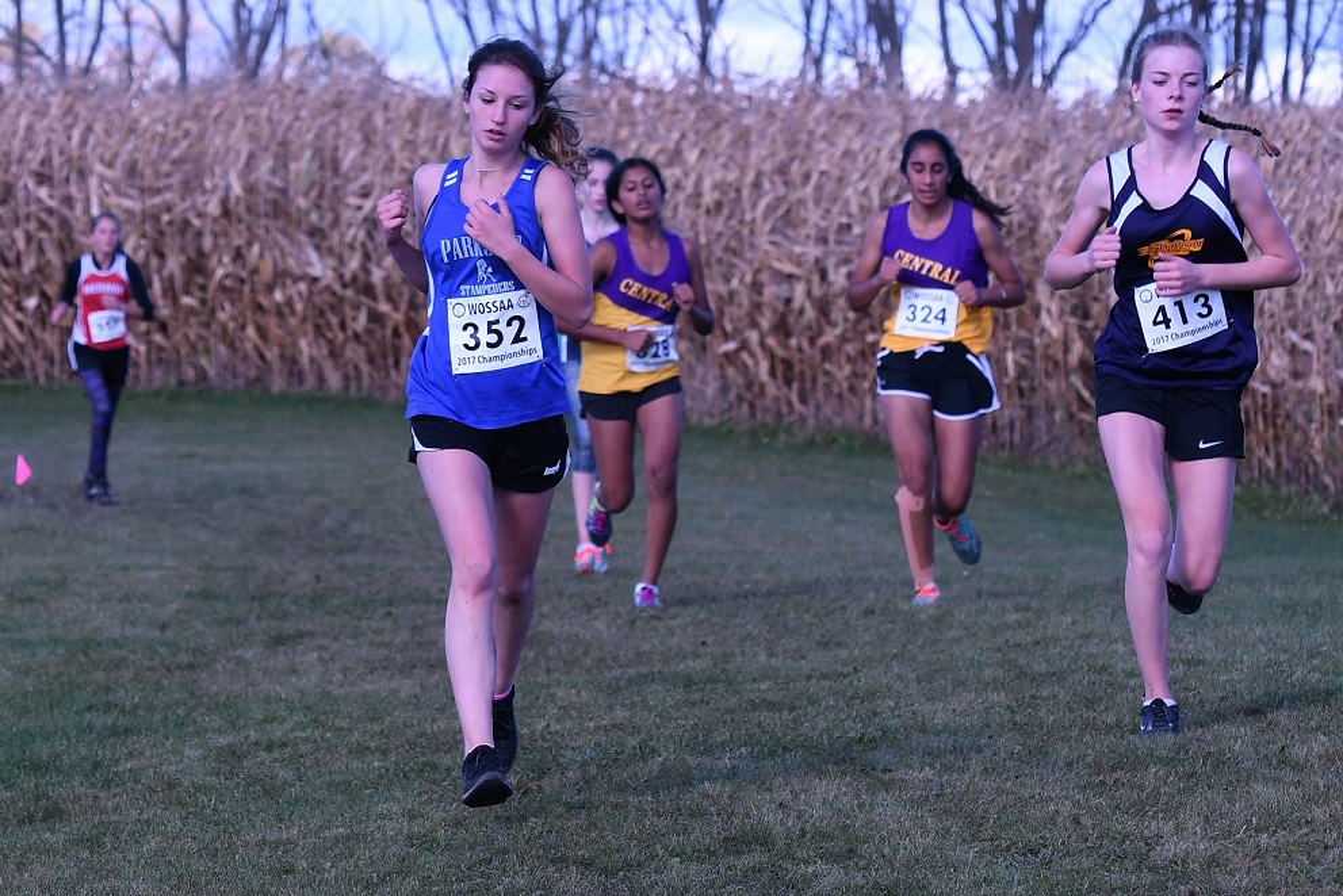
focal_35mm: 142
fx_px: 5317
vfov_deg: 9.6
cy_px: 448
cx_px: 672
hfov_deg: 14.4
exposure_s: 1/1000
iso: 360
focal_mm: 95
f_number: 5.6
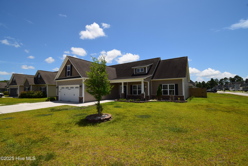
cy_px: 83
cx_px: 124
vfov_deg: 77.3
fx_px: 103
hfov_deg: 100.4
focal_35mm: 15
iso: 100
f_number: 10
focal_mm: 10
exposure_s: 1/200
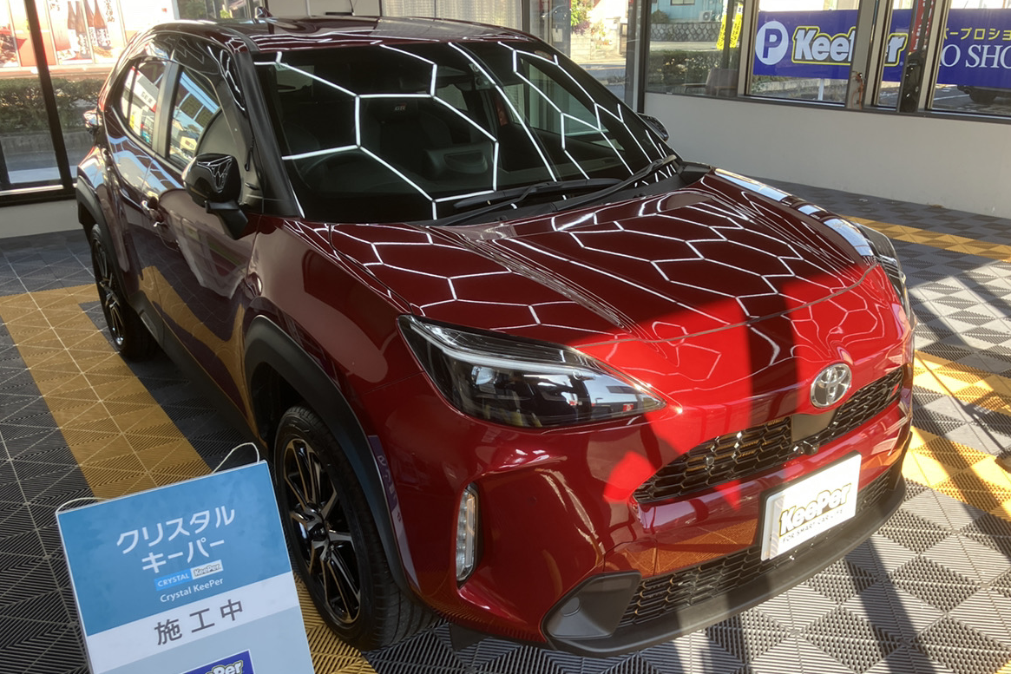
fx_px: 843
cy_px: 372
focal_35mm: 30
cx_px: 509
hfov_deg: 61.9
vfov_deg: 43.6
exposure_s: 1/120
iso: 25
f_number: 1.8
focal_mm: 3.99
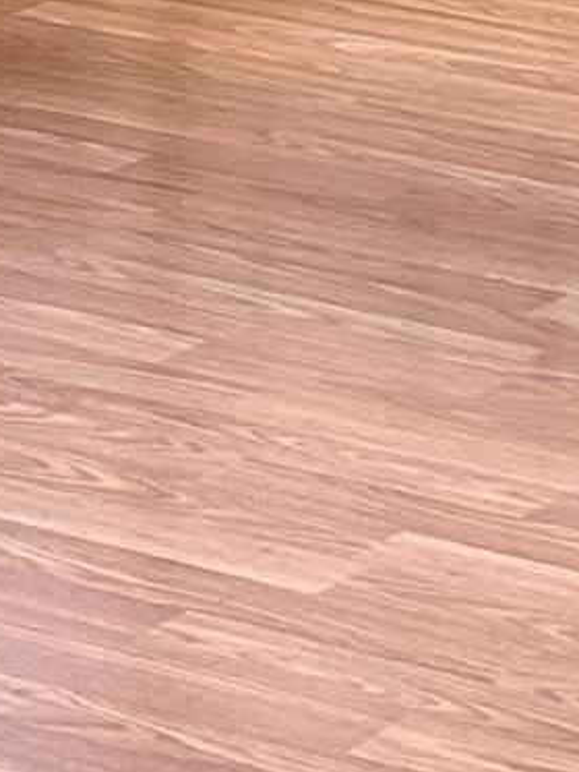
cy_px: -1097
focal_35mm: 214
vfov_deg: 8.4
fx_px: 4770
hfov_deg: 6.9
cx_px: 335
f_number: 1.5
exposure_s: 1/120
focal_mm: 5.7
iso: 100
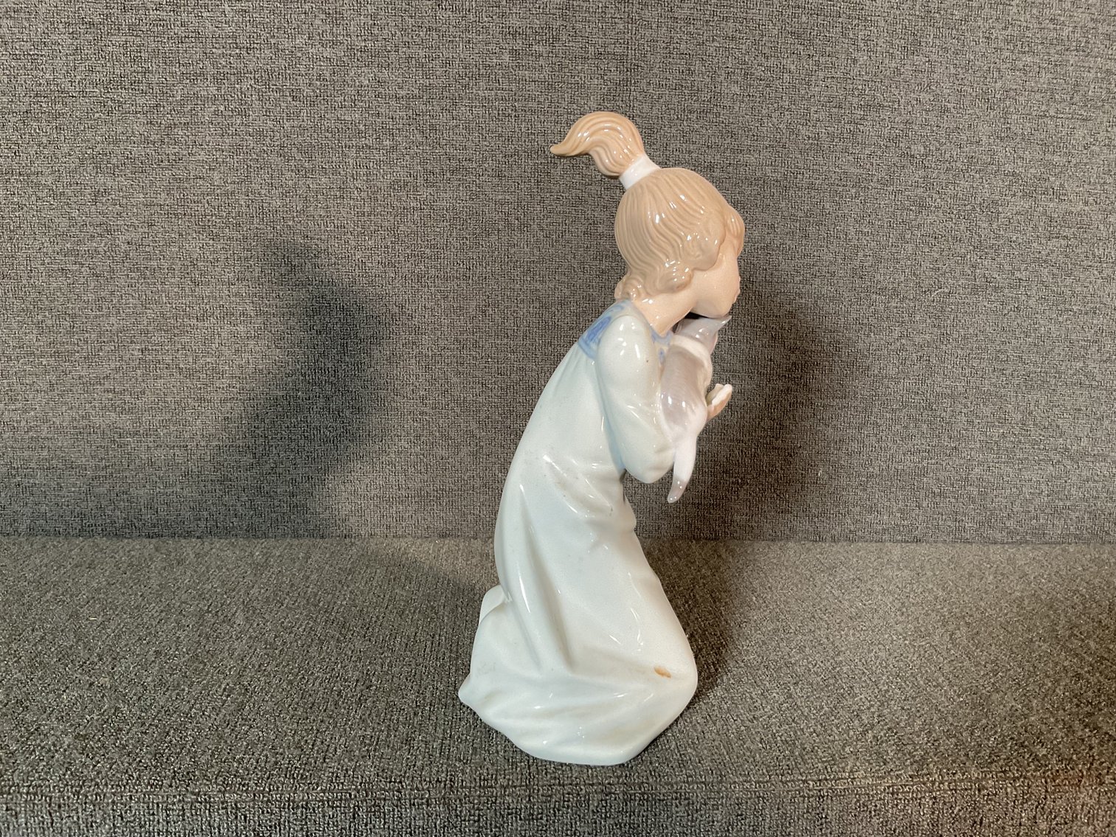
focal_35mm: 29
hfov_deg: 61.7
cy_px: 418
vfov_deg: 48.2
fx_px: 935
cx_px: 558
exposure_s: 1/60
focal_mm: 3
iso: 125
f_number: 1.8
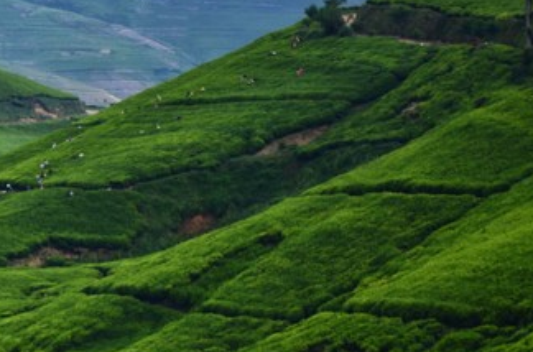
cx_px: -188
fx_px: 5232
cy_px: 237
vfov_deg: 3.9
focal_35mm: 354
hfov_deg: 5.8
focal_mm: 85
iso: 140
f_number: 5.6
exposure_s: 1/320
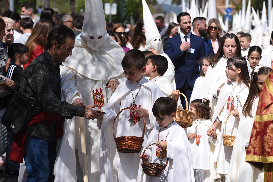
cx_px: 136
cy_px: 91
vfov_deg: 10.6
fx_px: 986
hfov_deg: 15.8
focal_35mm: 130
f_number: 4.5
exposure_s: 1/800
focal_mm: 130
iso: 100
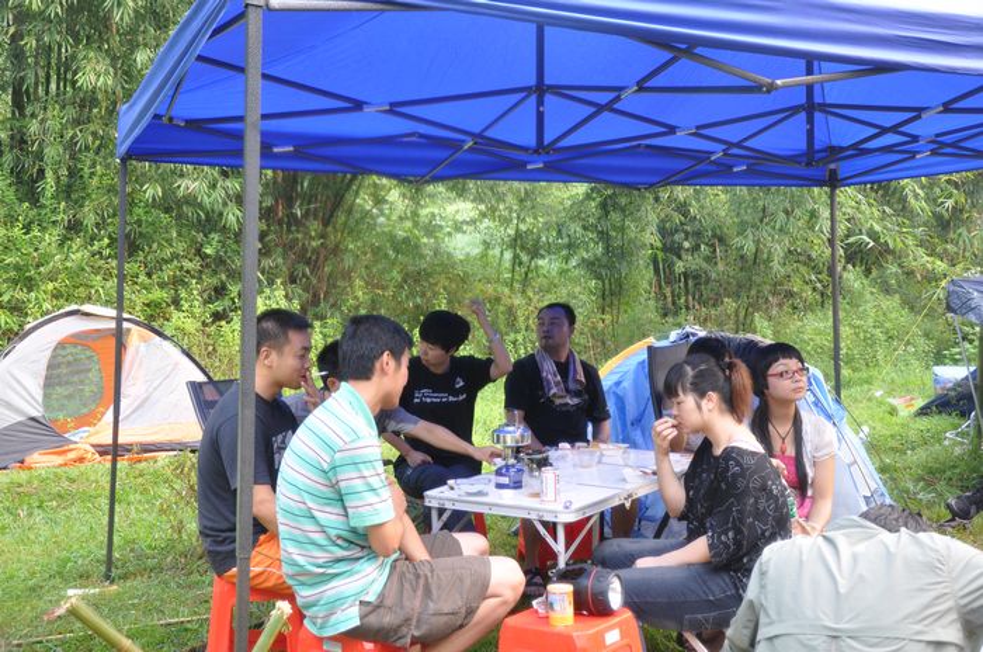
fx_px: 1063
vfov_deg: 34.1
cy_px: 326
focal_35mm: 39
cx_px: 492
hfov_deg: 49.6
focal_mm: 26
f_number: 5
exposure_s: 1/100
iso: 640
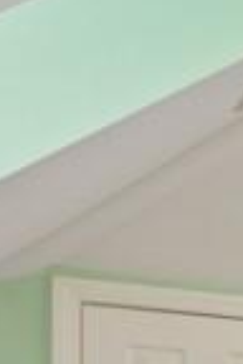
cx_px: 1397
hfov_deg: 5.3
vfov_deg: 12.3
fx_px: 1579
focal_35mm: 156
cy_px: 604
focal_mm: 14
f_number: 11
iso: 100
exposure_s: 1/3
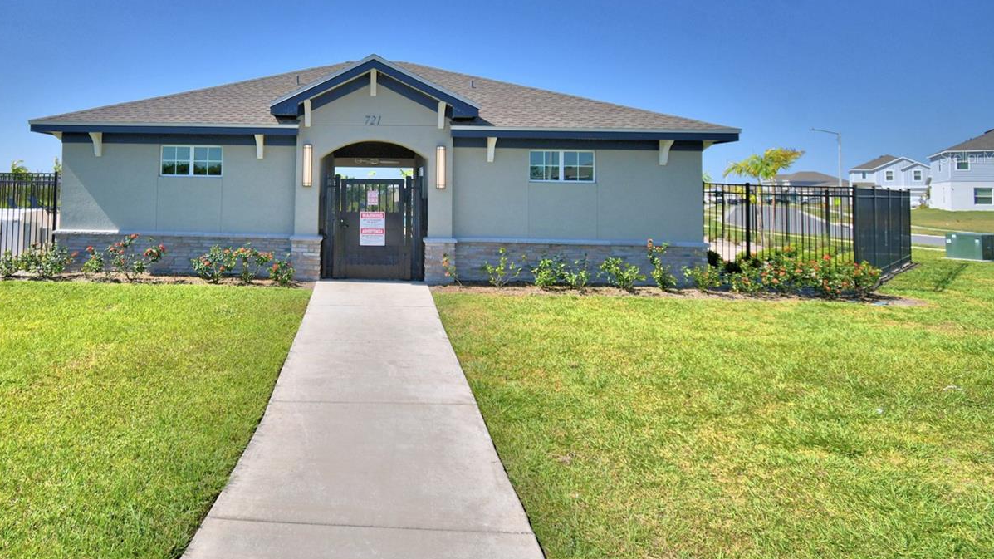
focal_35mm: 21
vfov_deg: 51.8
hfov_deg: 81.6
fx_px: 553
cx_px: 350
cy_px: 157
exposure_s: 1/2000
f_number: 4.5
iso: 100
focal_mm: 10
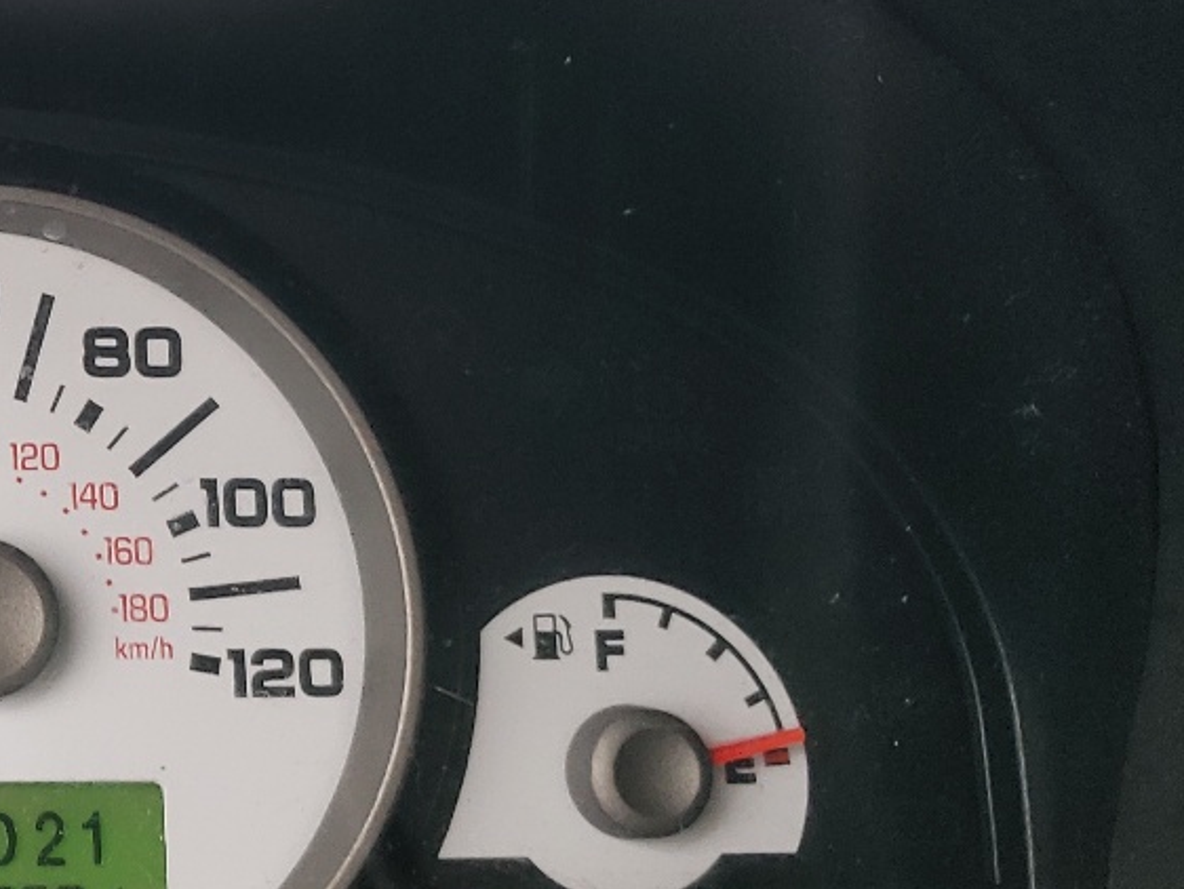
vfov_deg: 19.9
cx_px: -493
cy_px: 436
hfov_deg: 22.5
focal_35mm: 74
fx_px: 2532
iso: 84
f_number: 1.5
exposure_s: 1/100
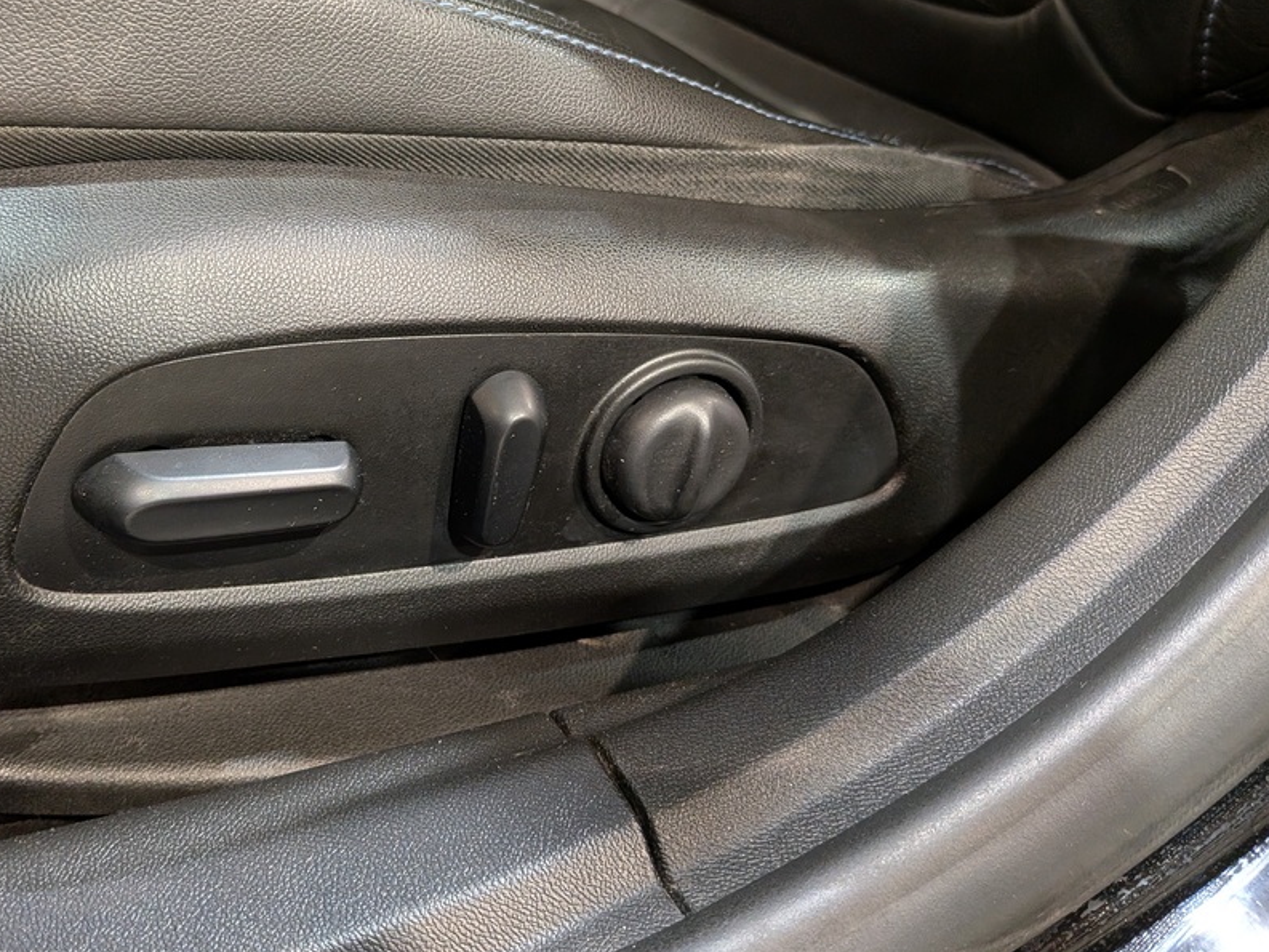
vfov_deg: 45.2
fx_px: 1137
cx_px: 466
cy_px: 379
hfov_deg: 57.5
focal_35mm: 31
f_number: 1.7
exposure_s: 1/100
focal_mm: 4.53
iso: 857
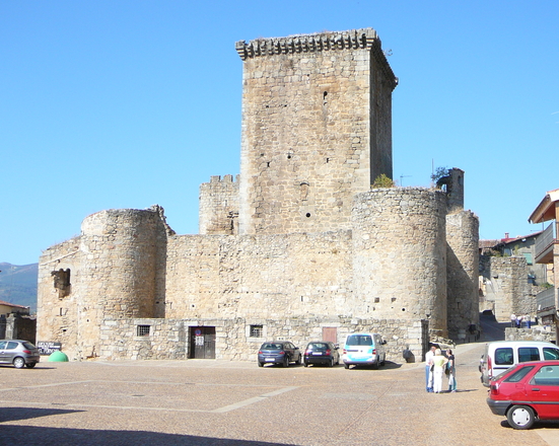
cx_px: 296
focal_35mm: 50
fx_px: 827
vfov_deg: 30.2
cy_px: 221
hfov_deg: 37.4
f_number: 3.3
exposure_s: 1/800
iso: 80
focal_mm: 7
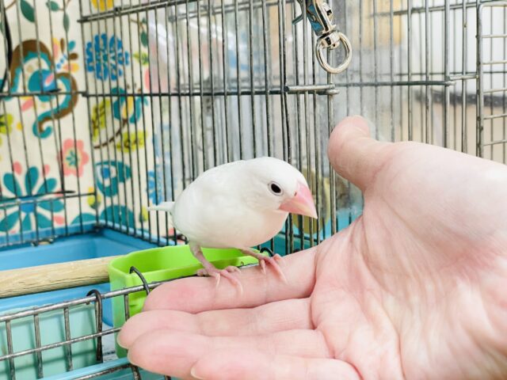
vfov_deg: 28.0
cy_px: 190
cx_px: 254
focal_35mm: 52
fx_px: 762
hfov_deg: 36.8
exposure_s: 1/88
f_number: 2
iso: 200
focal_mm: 6
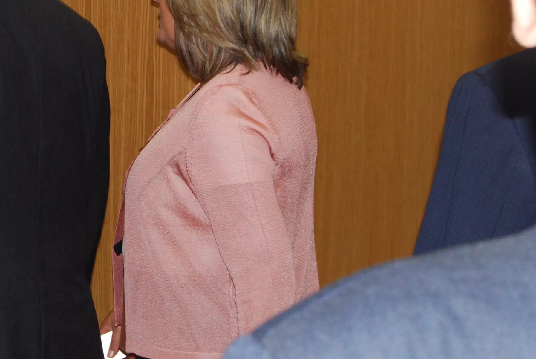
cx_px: 37
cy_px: 45
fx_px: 1834
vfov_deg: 11.1
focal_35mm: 123
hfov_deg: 16.4
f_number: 4.8
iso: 450
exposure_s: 1/60
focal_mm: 38
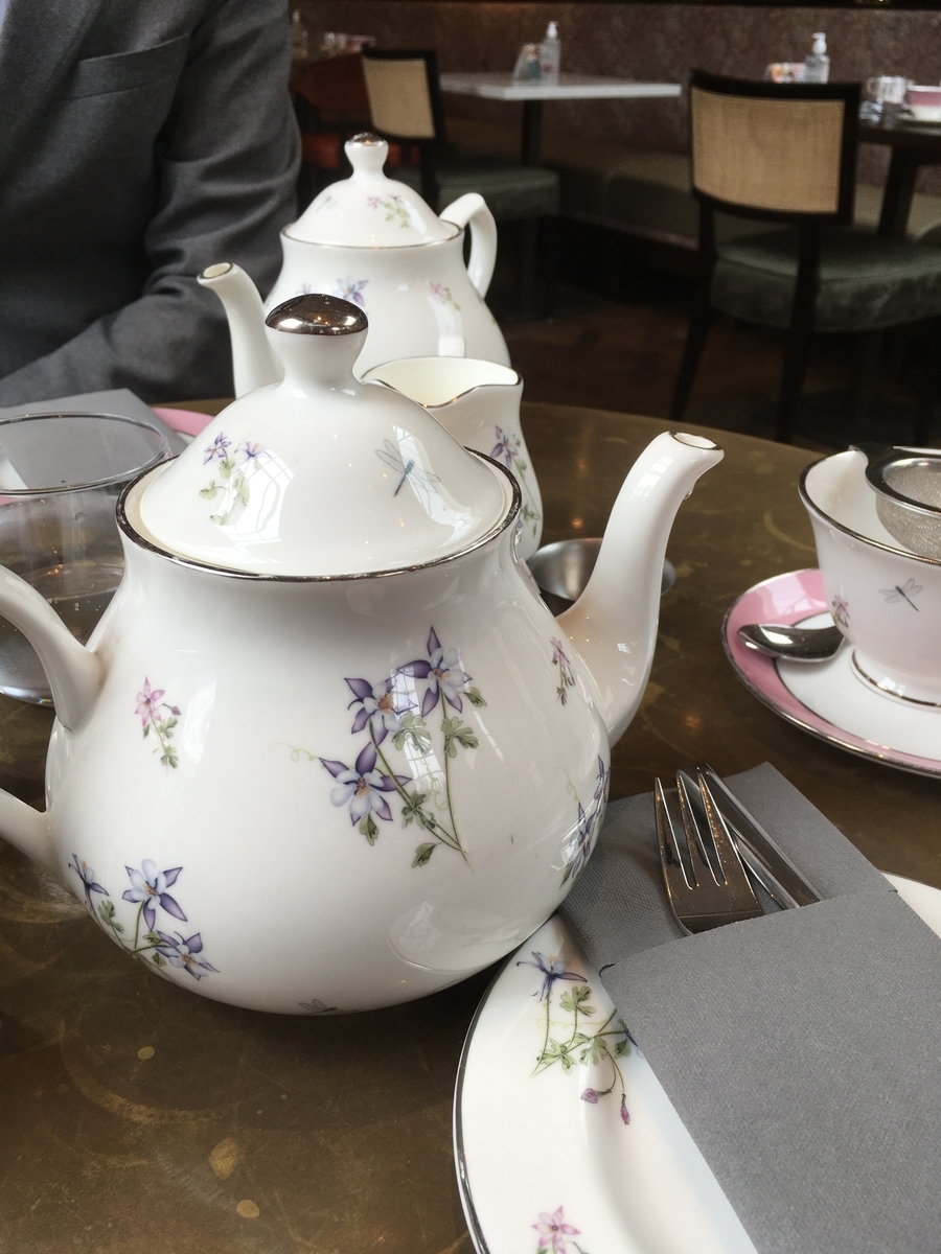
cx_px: 470
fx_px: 1051
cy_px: 627
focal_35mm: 29
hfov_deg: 48.2
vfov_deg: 61.7
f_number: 2.2
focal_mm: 4.15
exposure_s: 1/104
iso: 25
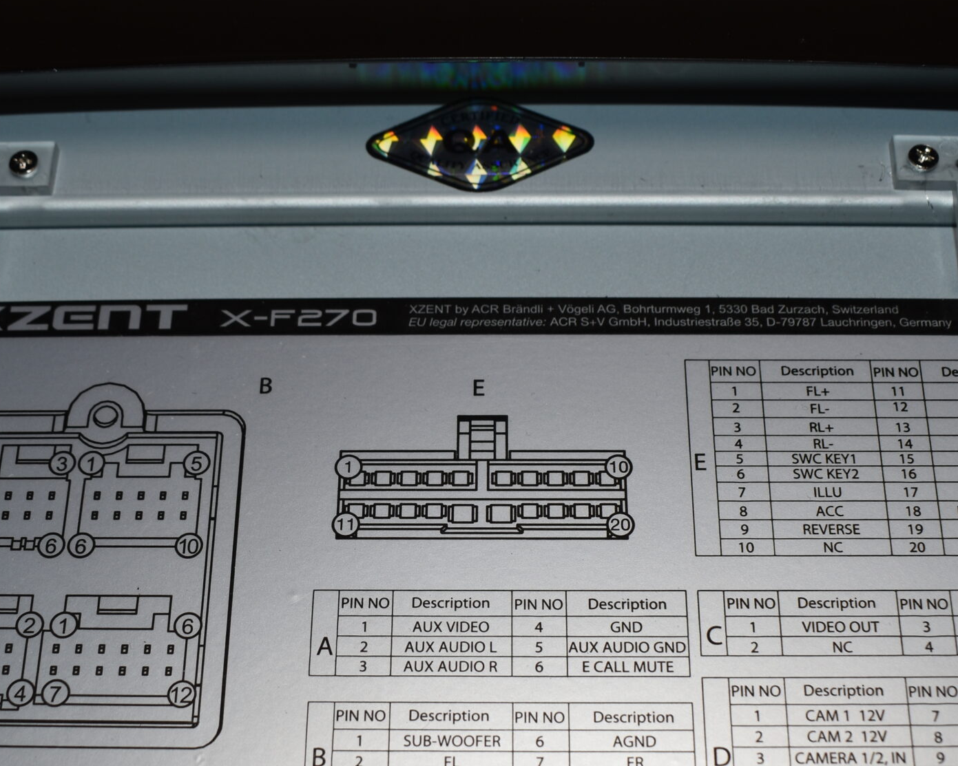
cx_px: 475
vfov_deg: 26.6
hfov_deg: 33.0
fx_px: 1616
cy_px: 500
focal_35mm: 57
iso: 100
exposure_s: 1/200
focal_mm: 22
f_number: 6.3
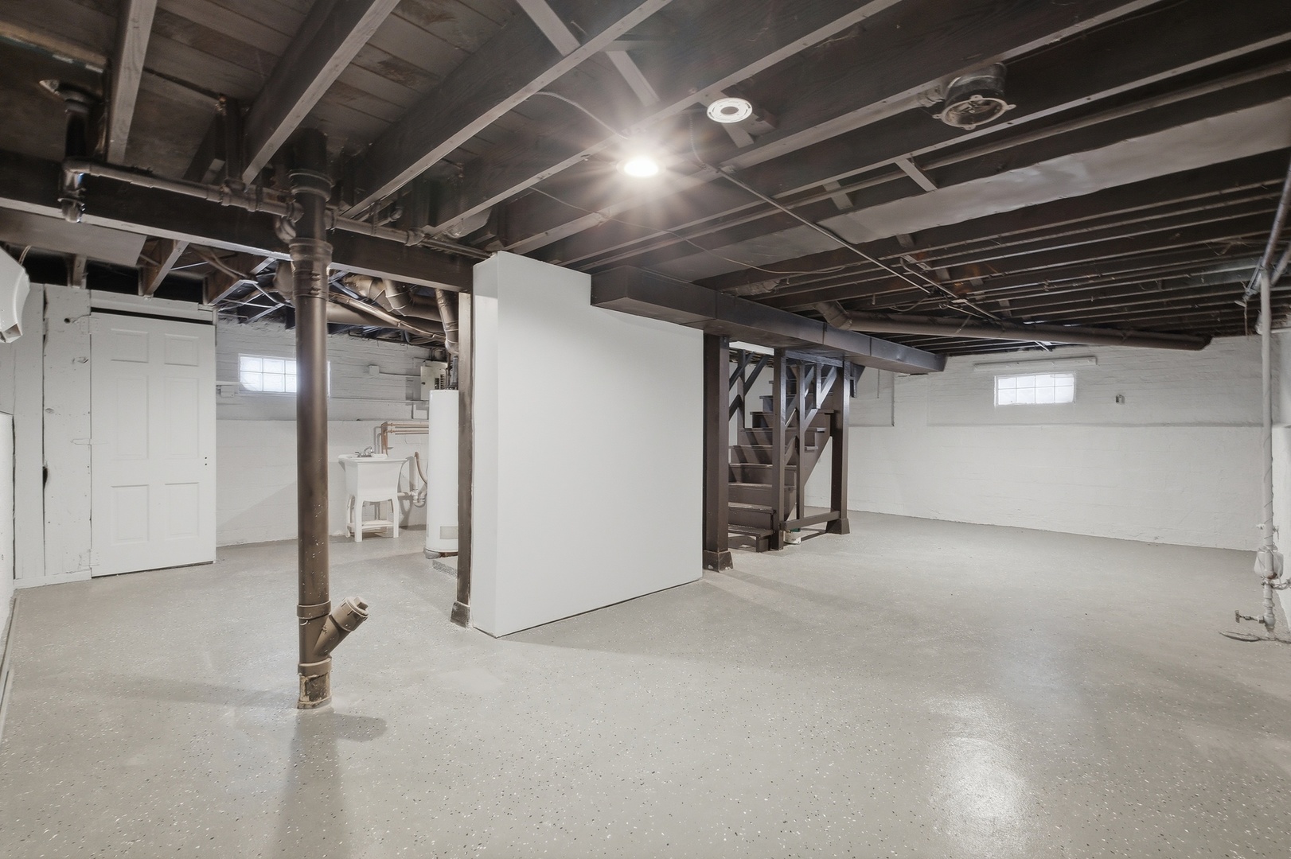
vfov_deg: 77.3
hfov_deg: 100.4
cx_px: 646
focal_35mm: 15
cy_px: 430
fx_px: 538
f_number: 7.1
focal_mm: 10
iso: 1250
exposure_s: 1/70
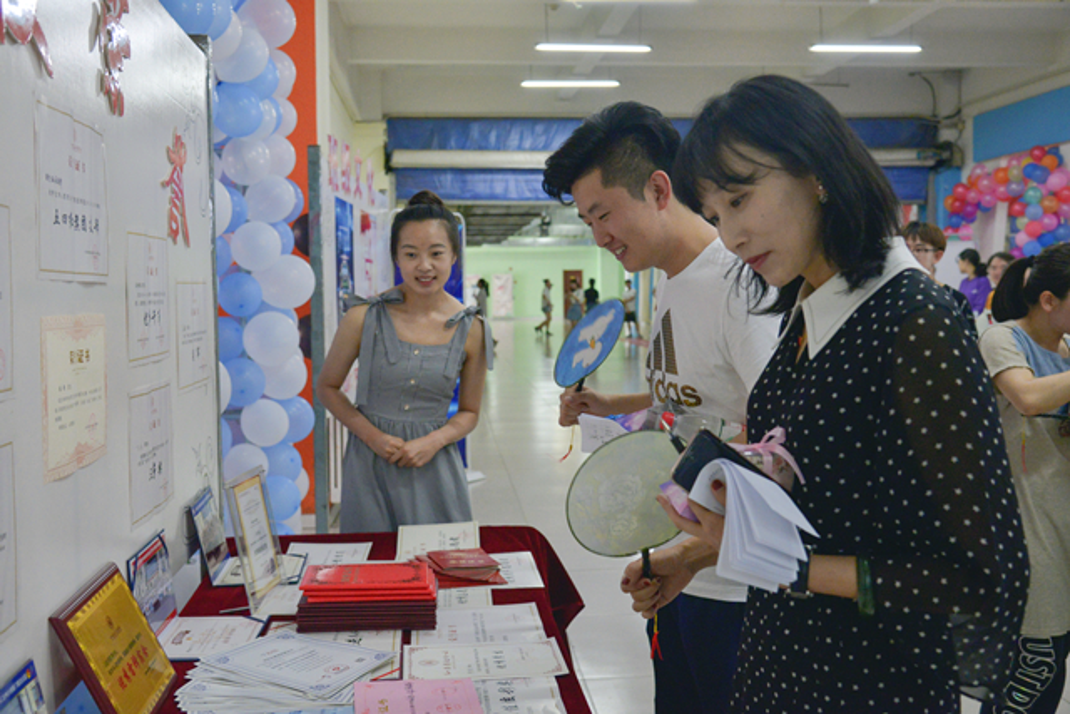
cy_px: 357
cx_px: 535
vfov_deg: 35.1
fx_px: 1130
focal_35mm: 38
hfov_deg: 50.7
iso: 1600
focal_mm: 38
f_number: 5
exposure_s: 1/125
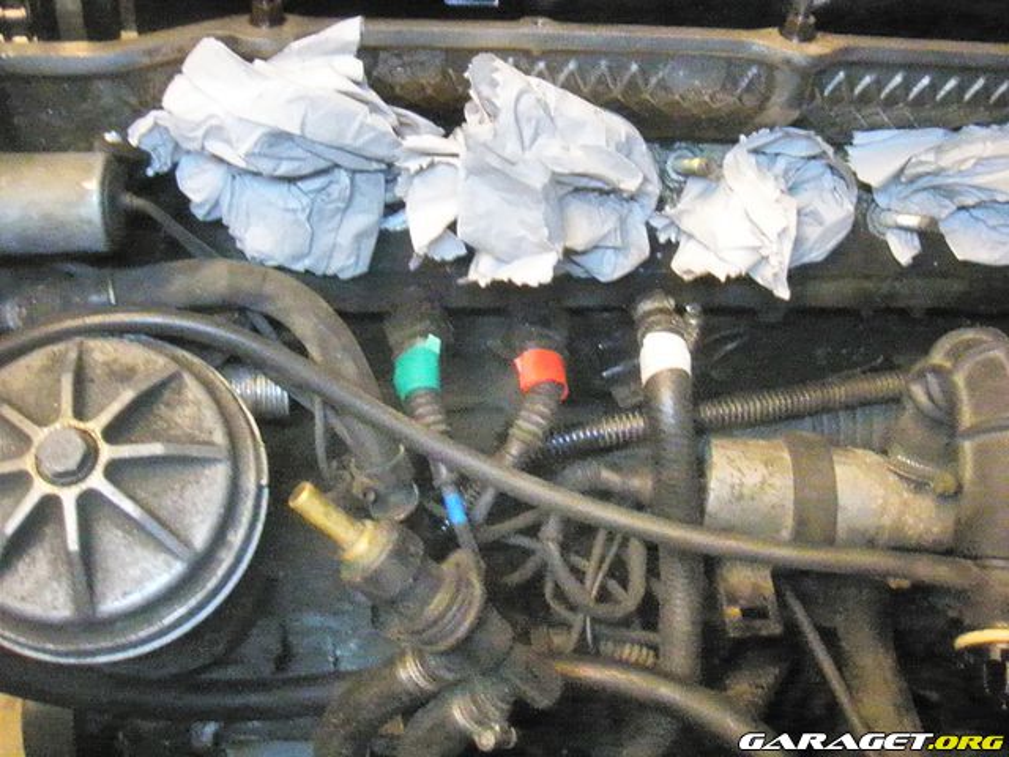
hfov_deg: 49.0
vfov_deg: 37.7
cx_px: 504
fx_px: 1108
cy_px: 378
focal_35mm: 38
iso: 3200
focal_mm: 6.7
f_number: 3.5
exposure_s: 1/30
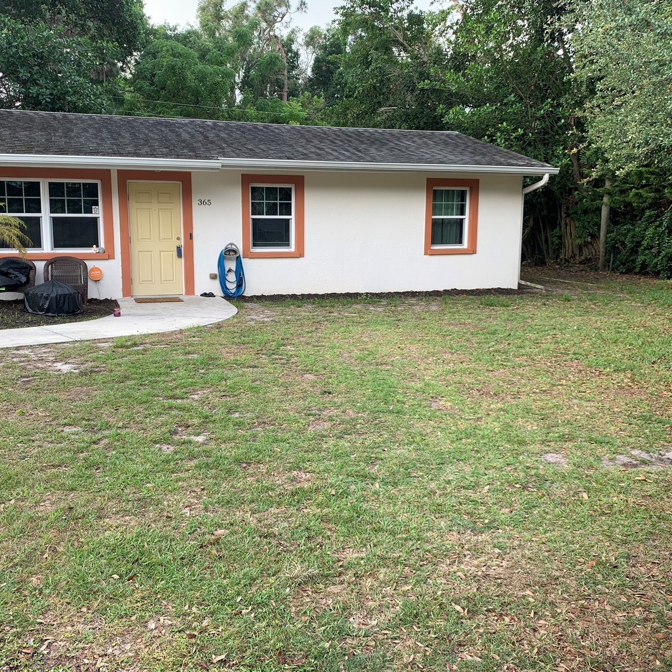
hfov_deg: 52.4
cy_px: 335
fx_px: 681
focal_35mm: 31
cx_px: 294
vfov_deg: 52.5
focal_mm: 4.25
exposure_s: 1/296
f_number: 1.8
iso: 25
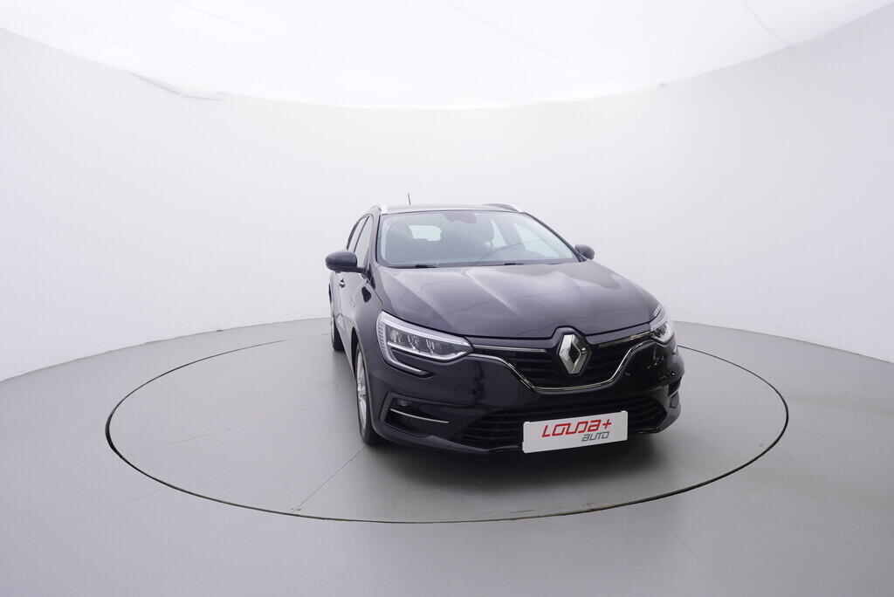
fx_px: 559
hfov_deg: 77.3
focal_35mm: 22
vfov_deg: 56.2
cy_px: 298
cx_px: 447
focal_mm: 15
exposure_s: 1/80
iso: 200
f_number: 5
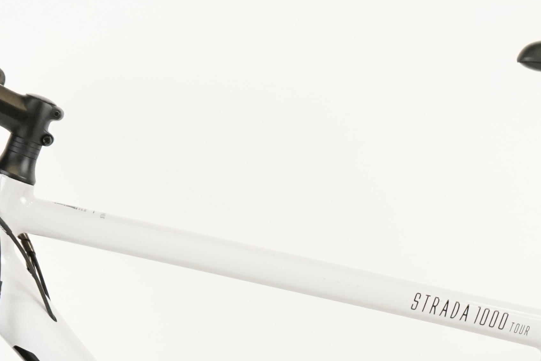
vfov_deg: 6.0
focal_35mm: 227
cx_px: 309
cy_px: 484
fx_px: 3411
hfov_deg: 9.1
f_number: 5.6
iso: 2500
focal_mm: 64
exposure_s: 1/200
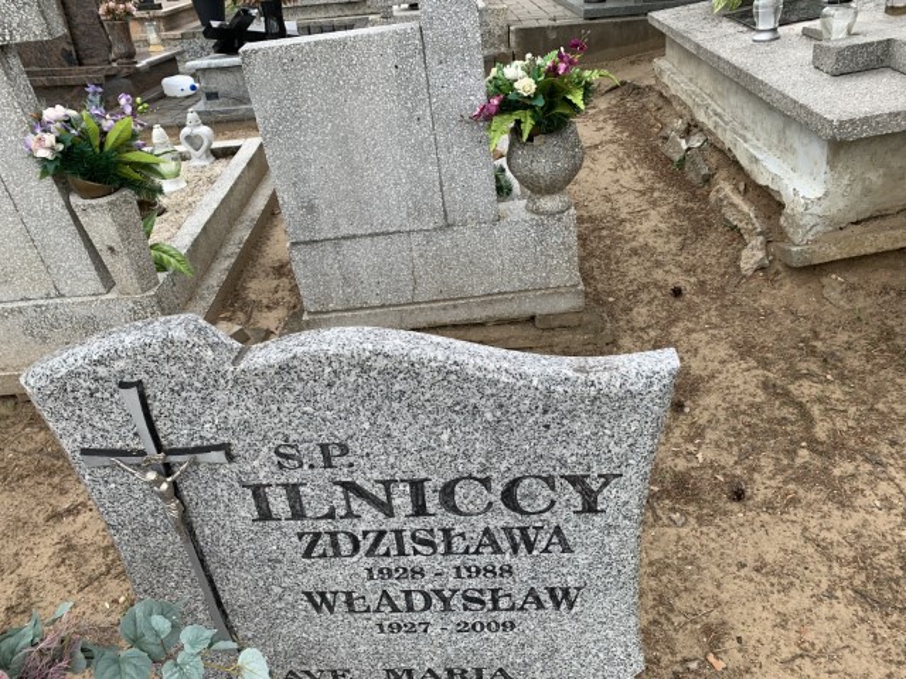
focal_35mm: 26
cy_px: 340
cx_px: 453
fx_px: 680
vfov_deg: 53.1
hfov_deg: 67.3
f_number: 1.8
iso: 25
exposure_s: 1/534
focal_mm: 4.25
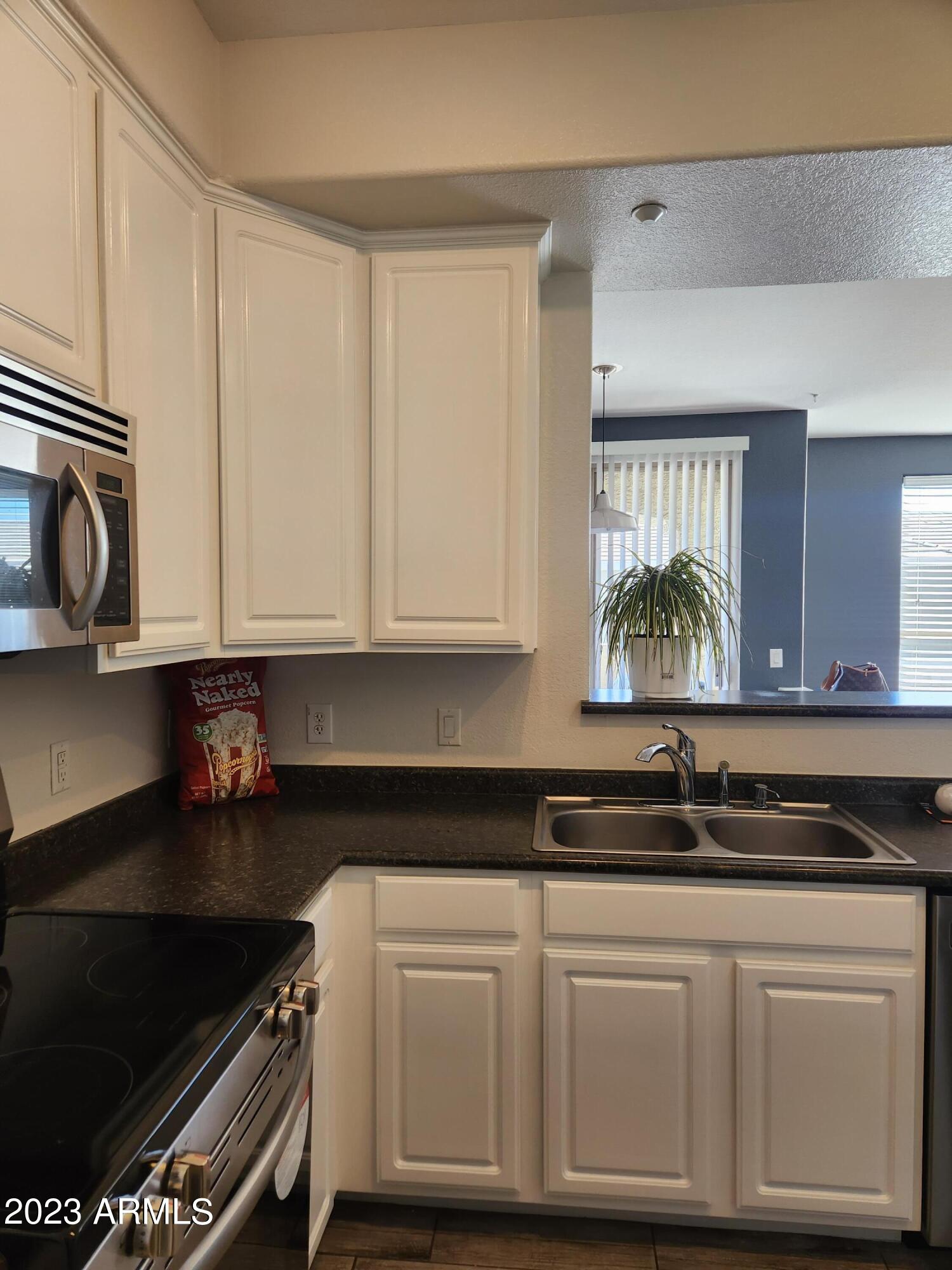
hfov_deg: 58.9
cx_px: 476
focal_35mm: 23
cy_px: 635
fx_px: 843
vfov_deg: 73.9
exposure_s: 1/120
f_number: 1.8
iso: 100
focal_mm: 5.4
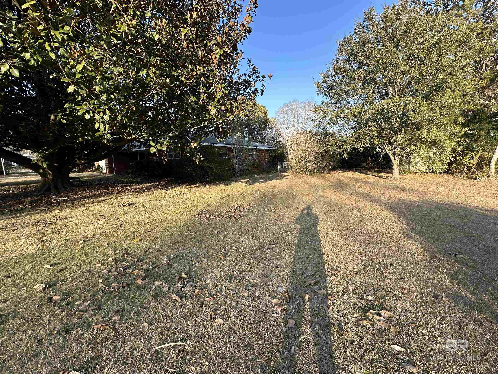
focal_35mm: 14
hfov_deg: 102.1
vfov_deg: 85.7
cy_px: 187
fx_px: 201
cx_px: 249
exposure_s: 1/376
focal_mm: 2.22
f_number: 2.2
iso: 40
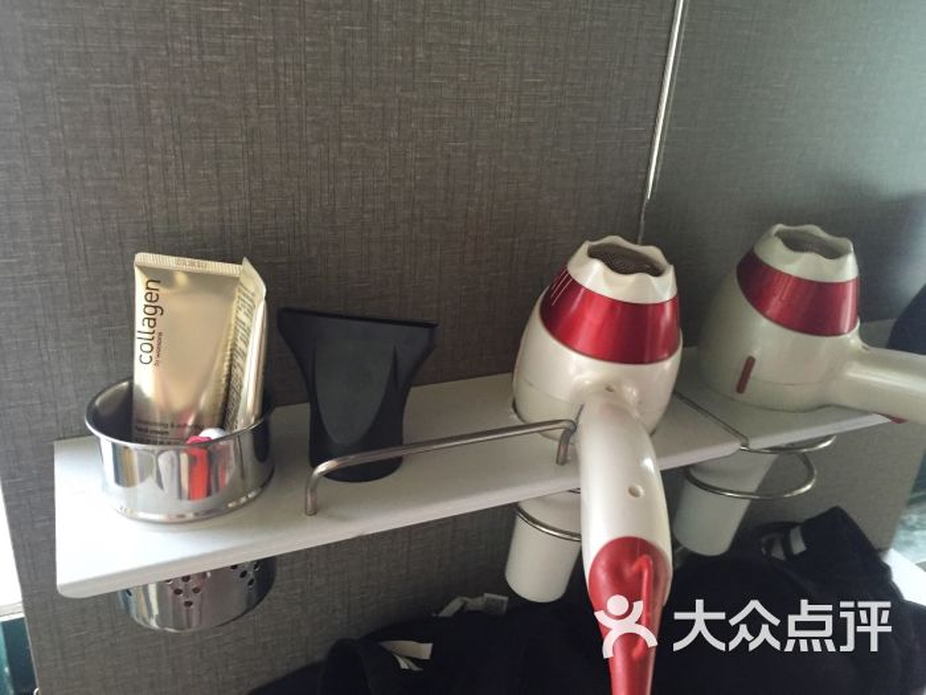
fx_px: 776
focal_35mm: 29
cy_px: 348
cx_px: 463
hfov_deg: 61.7
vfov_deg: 48.2
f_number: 2.2
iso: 250
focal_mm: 4.15
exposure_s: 1/17
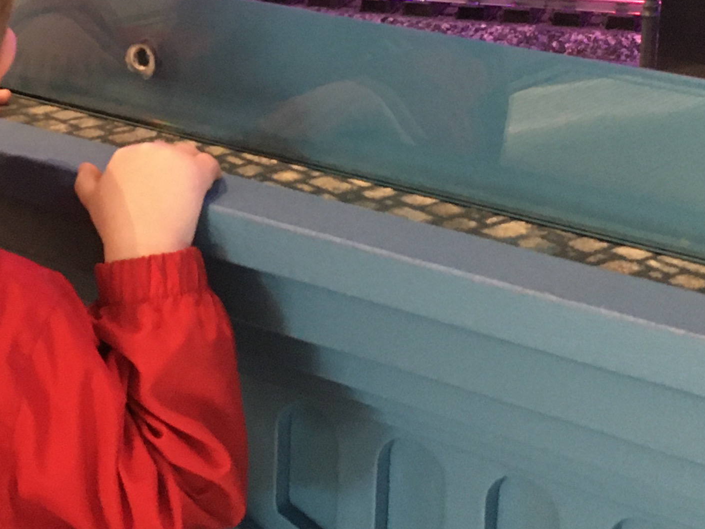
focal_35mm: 83
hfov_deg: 23.5
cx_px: 240
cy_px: 25
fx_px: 1691
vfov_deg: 17.4
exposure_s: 1/20
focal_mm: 4.15
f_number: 2.2
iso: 200
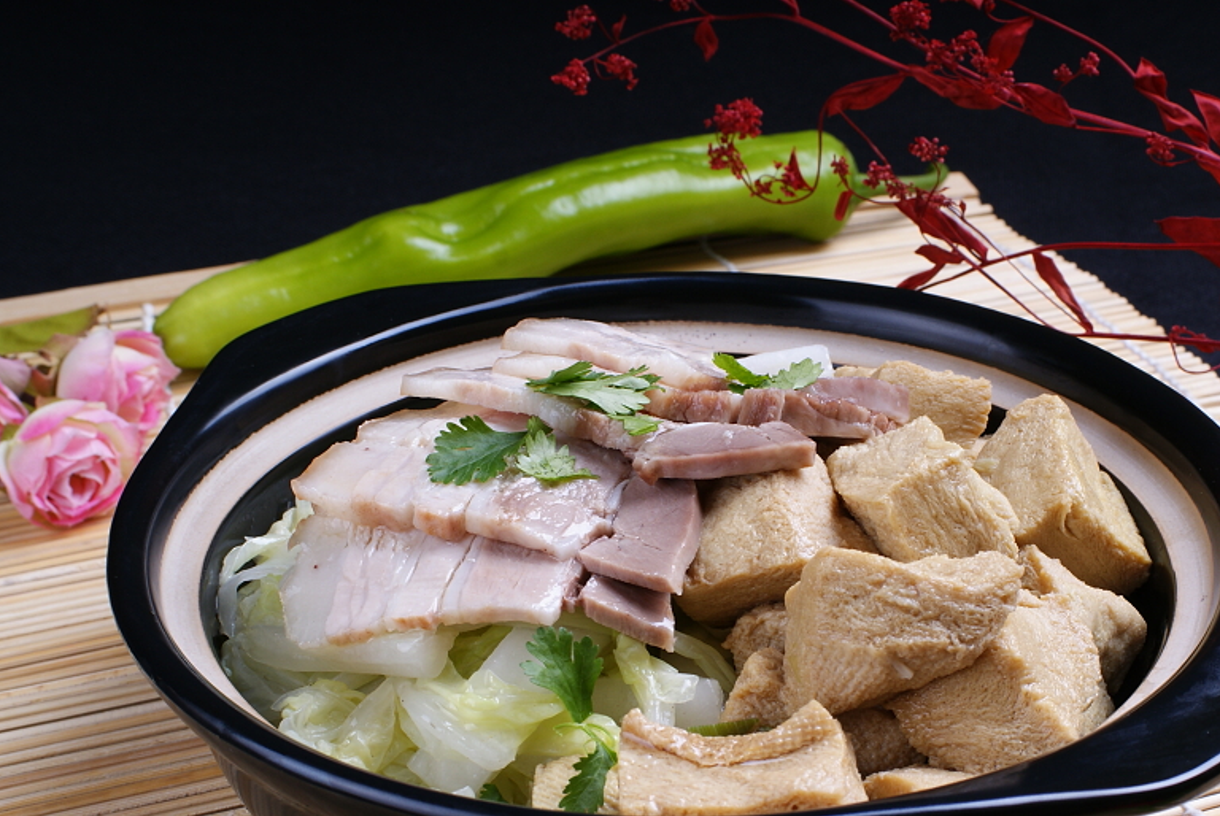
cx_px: 705
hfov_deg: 33.3
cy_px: 522
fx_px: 2036
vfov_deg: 22.6
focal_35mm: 60
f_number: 14
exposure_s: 1/160
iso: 100
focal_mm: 30
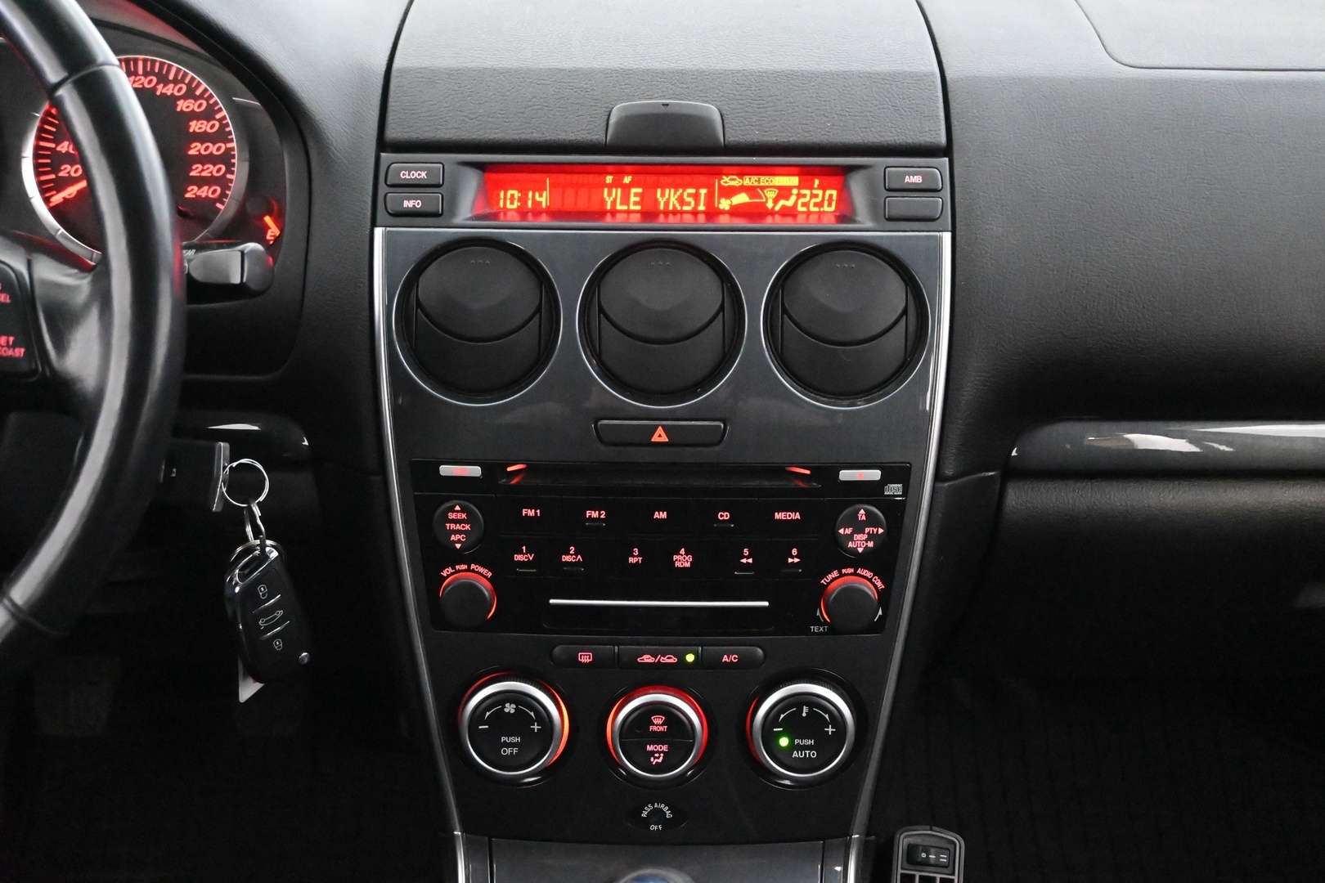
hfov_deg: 47.2
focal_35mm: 41
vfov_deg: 32.4
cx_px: 662
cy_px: 442
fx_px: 1518
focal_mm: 27.5
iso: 16000
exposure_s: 1/40
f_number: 4.5
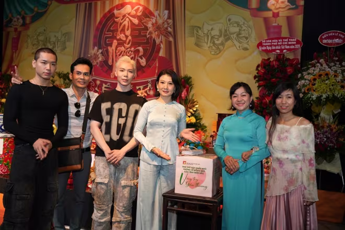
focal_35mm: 35
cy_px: 115
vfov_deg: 37.9
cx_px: 172
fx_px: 335
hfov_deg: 54.4
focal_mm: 35
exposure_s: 1/100
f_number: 3.5
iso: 640
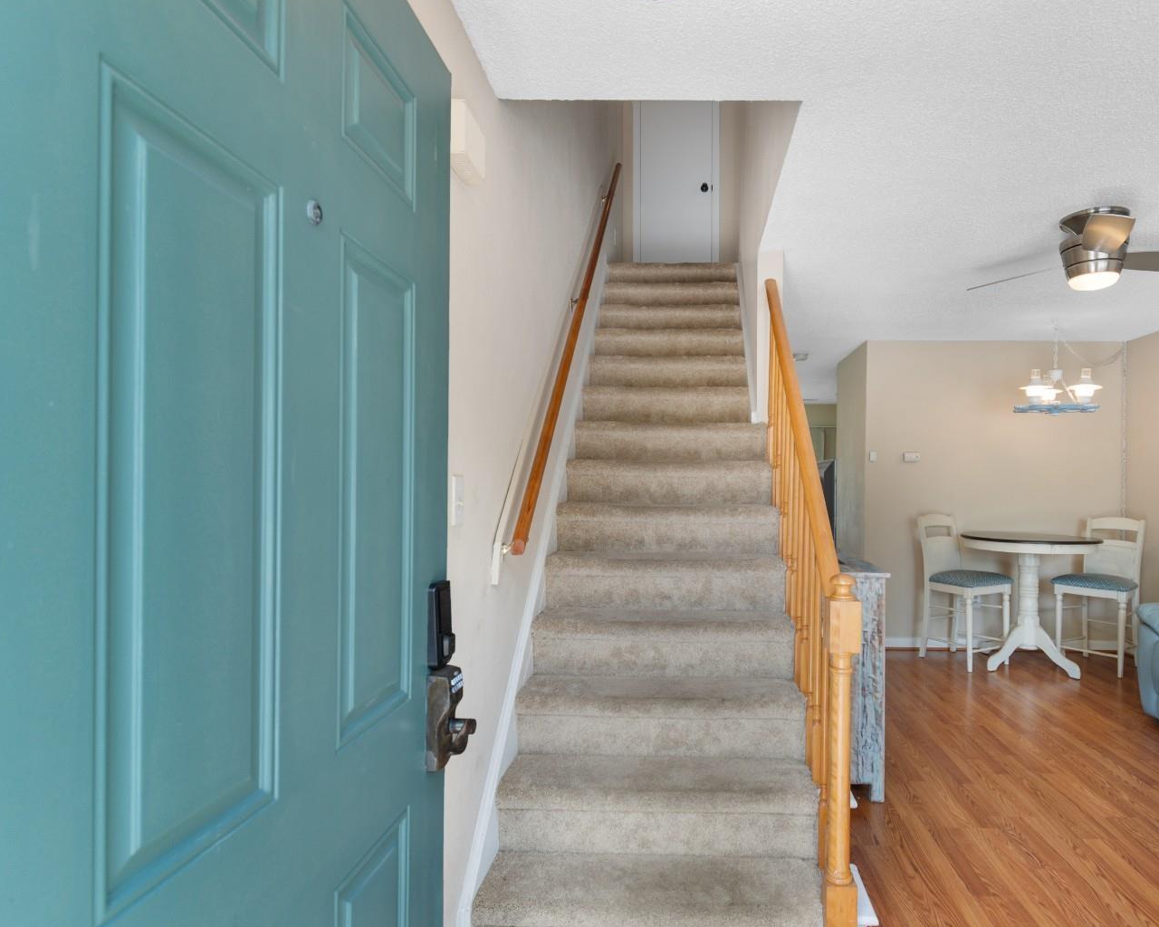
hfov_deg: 82.6
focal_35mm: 19
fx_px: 652
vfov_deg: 70.8
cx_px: 676
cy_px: 482
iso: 100
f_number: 4.8
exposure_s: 1/30
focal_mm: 11
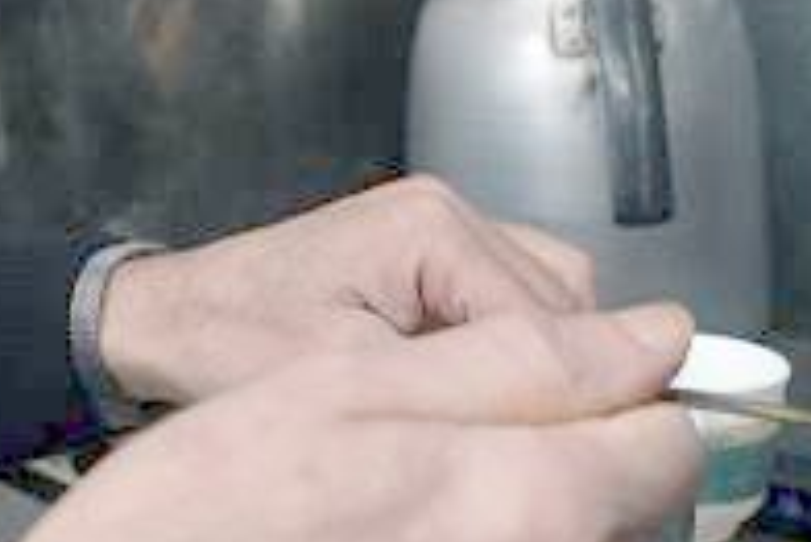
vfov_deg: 18.5
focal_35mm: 74
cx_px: 604
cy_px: 298
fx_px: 1668
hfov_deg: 27.0
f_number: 2.8
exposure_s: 1/80
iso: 800
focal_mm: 20
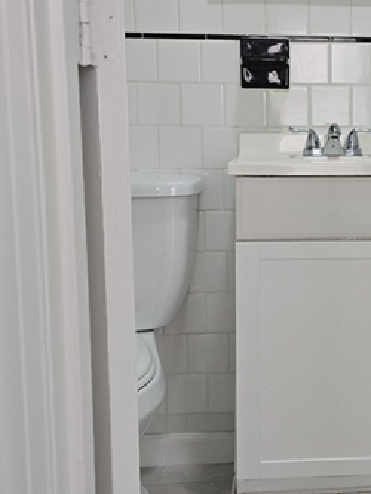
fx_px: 757
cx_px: 368
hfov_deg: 26.2
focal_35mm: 53
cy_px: 196
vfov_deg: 36.0
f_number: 1.7
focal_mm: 6.3
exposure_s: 1/120
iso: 320
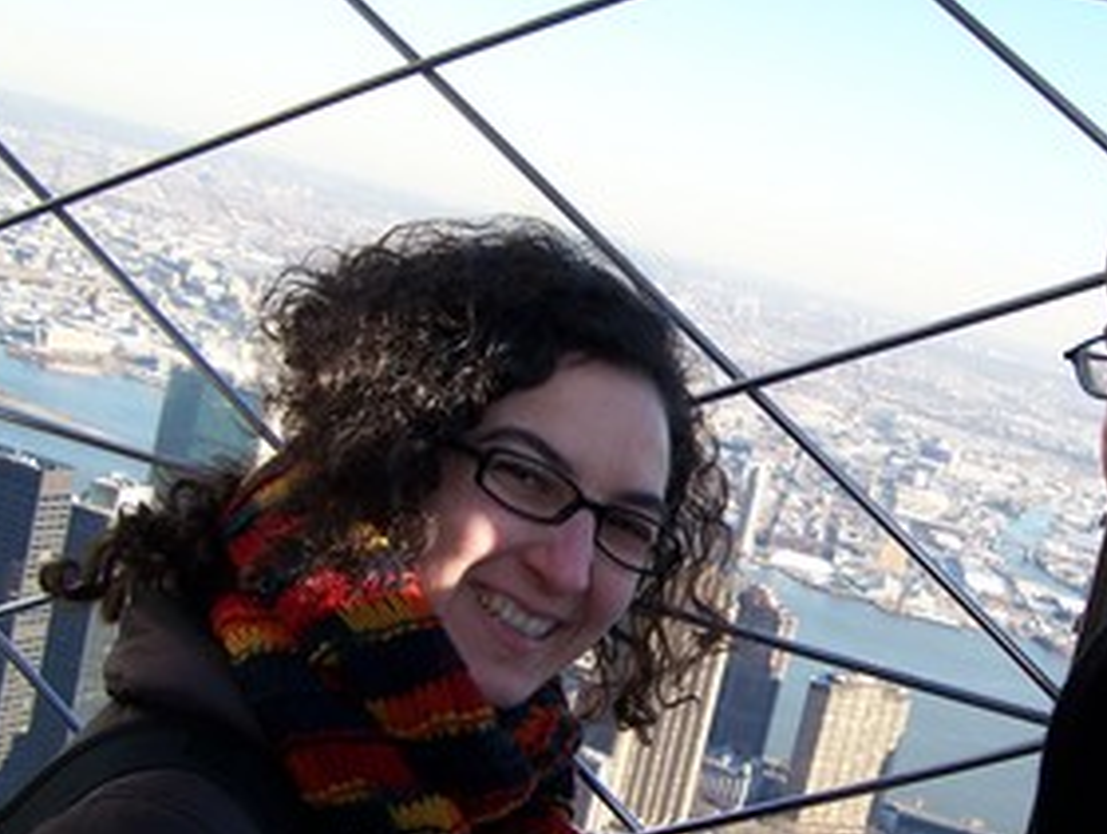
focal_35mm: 61
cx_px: 834
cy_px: 474
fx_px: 1954
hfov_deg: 31.1
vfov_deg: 24.1
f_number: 2.8
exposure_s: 1/400
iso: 80
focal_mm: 6.3
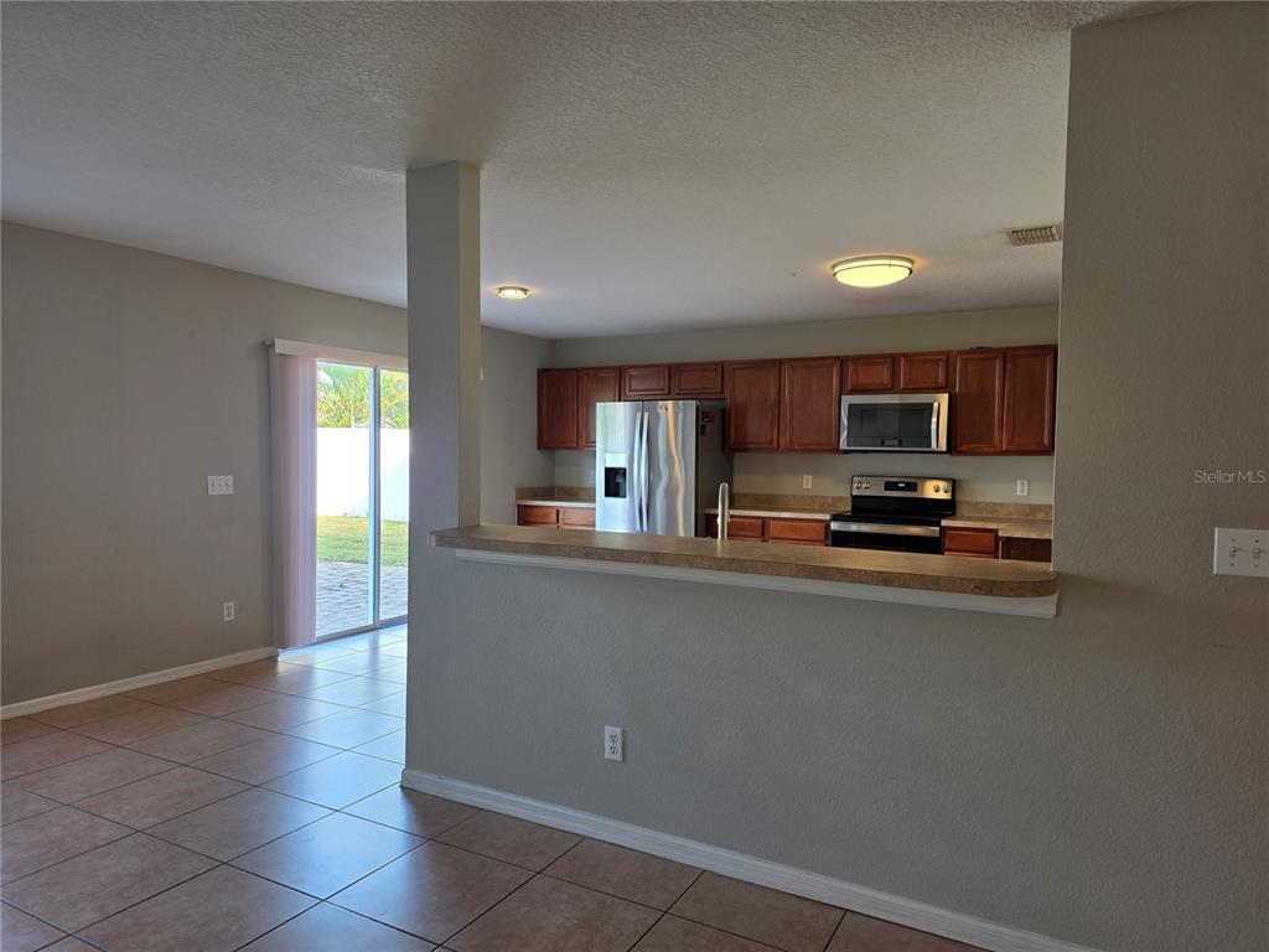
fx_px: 843
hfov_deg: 73.9
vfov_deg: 58.9
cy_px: 476
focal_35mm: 23
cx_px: 634
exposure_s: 1/120
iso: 50
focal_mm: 6.3
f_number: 1.7
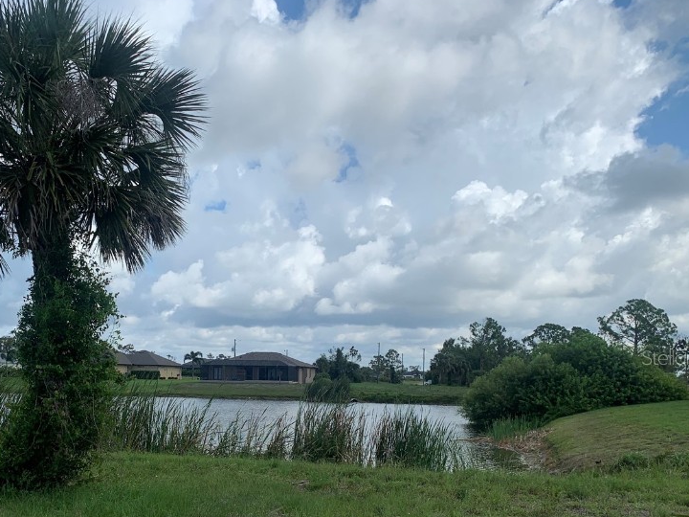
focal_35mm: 37
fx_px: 736
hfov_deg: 49.4
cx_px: 242
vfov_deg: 38.1
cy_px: 357
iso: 25
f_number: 1.8
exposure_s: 1/2915
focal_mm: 4.25
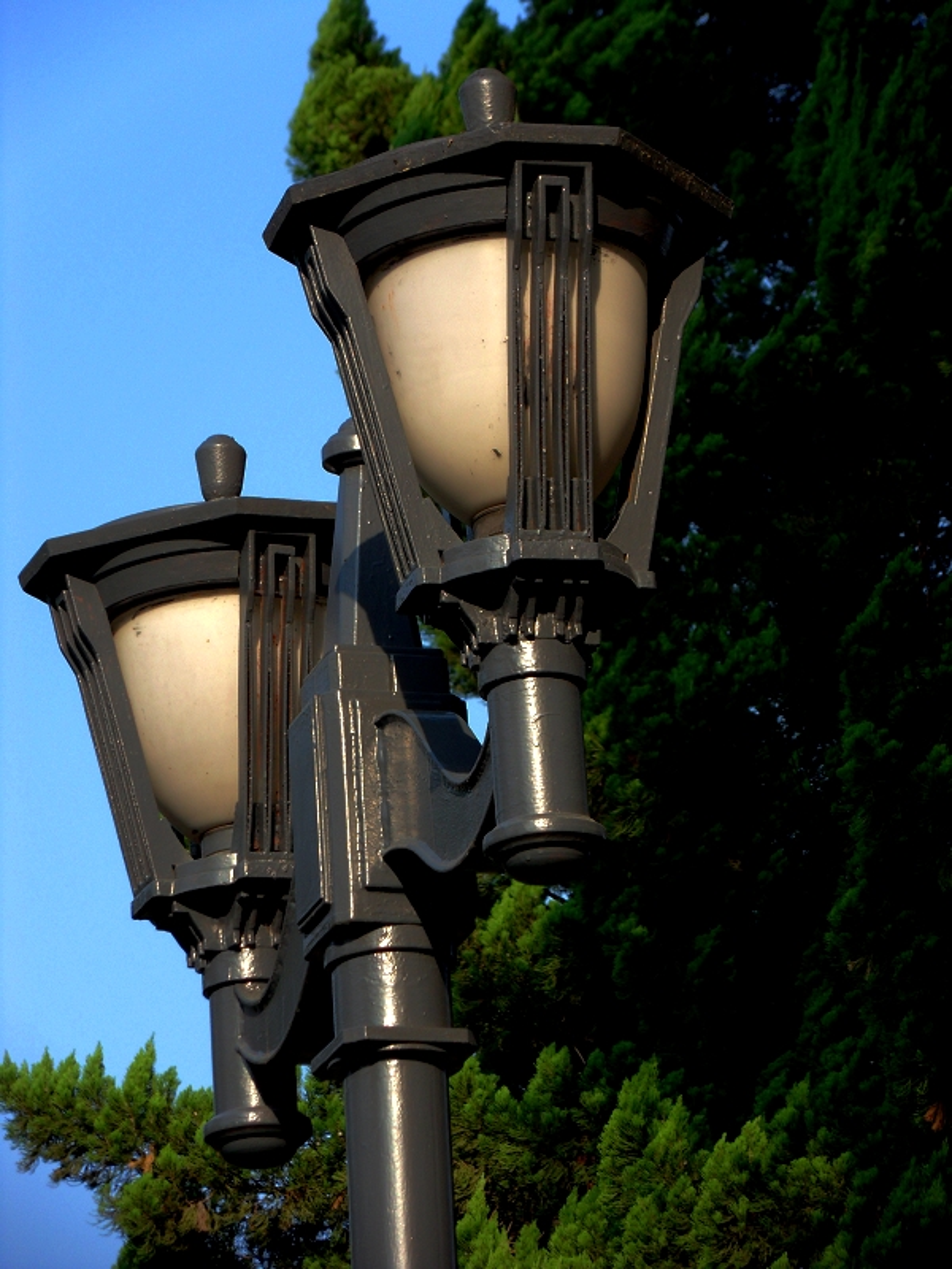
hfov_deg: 7.4
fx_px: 7334
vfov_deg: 9.9
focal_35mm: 200
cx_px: 476
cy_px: 634
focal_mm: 35
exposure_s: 1/180
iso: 80
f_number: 5.9
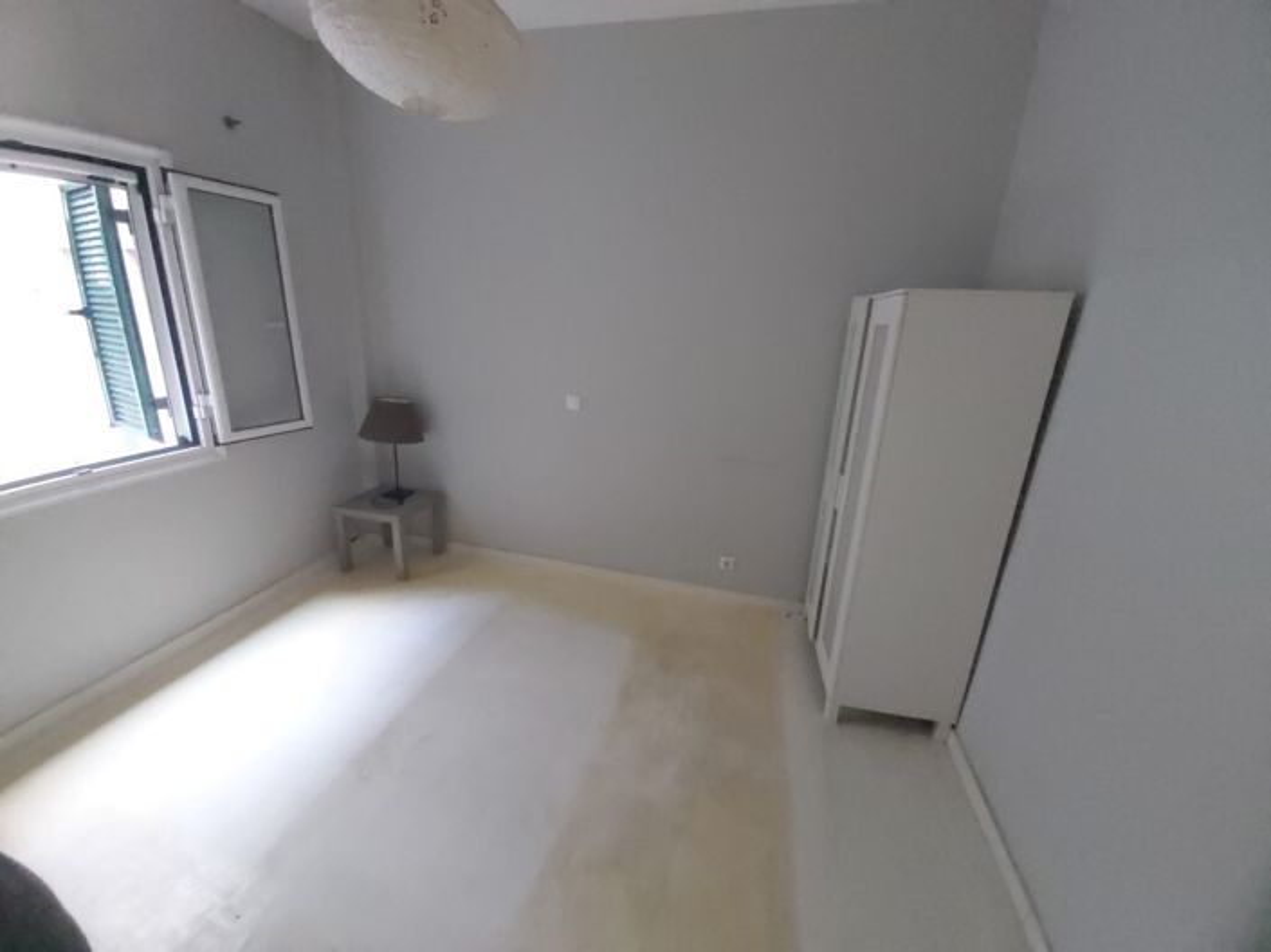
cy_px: 476
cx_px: 636
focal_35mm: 12
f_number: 2.2
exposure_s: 1/17
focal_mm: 1.42
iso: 800
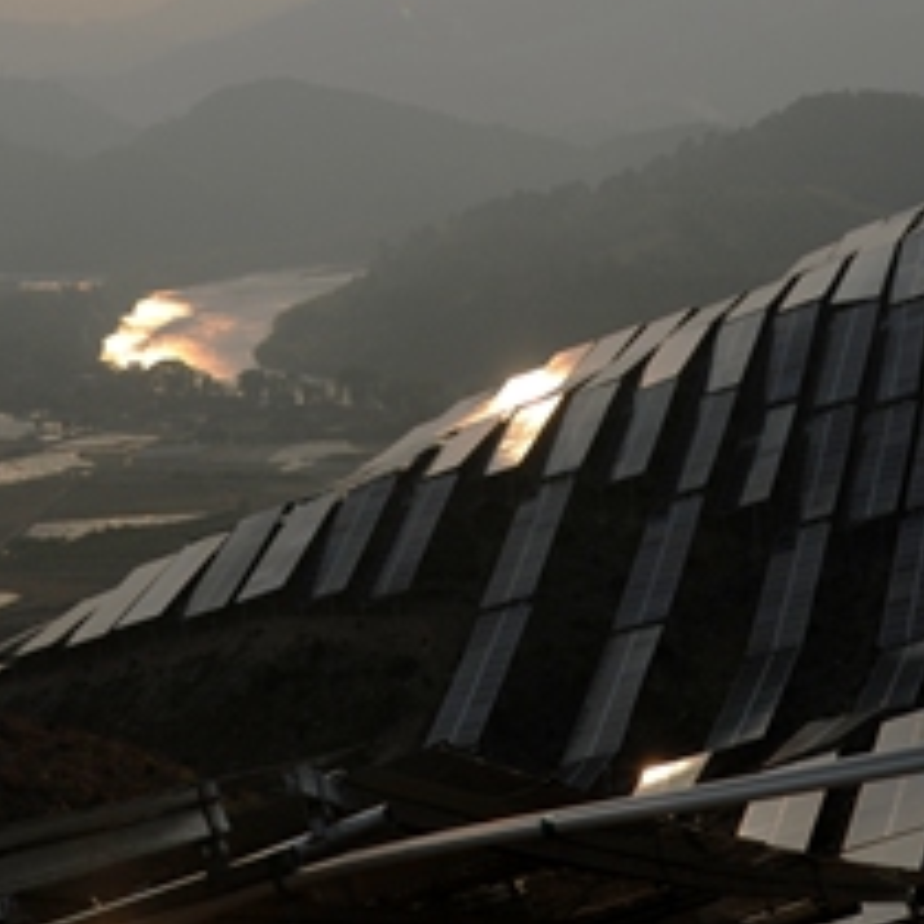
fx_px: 2476
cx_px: 539
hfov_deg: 21.1
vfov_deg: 21.0
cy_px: 229
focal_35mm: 82
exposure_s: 1/2000
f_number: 8
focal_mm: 31
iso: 400
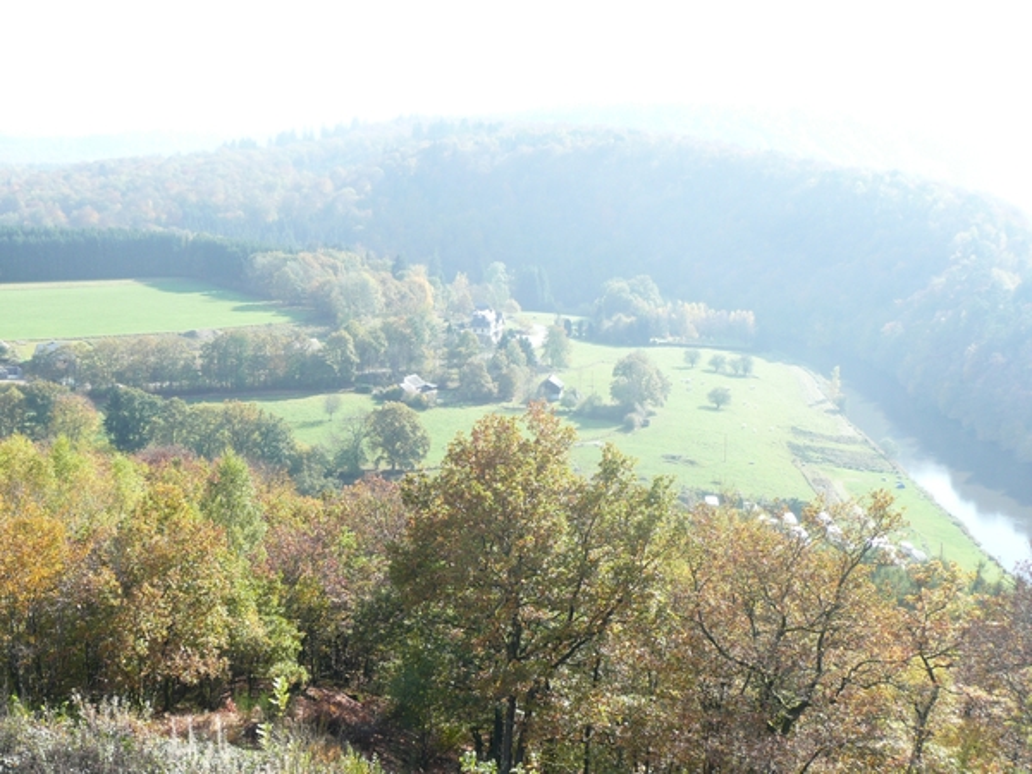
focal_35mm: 45
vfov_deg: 32.2
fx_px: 1342
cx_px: 516
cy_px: 387
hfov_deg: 42.1
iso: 100
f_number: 4.1
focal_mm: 7.3
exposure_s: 1/160
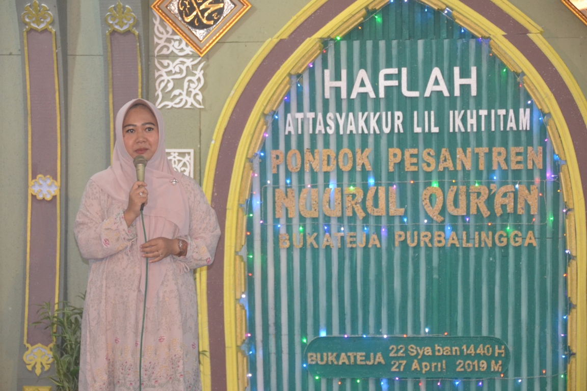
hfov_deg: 16.7
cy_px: 196
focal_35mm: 123
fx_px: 2005
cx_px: 294
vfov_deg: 11.1
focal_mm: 82
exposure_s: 1/60
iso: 2500
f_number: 5
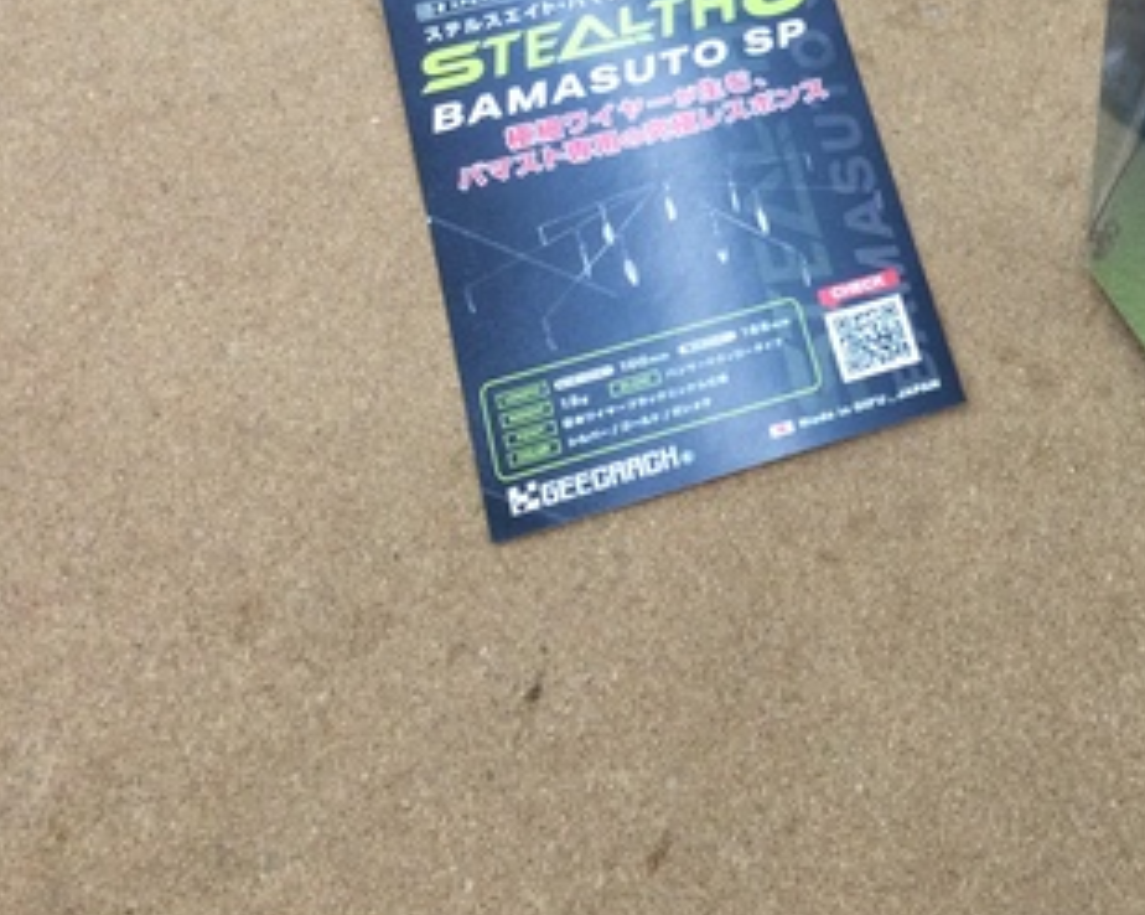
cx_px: 1082
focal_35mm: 59
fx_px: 1998
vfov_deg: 25.4
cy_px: 190
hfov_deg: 30.2
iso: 40
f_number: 2.4
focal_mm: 3.3
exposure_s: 1/30
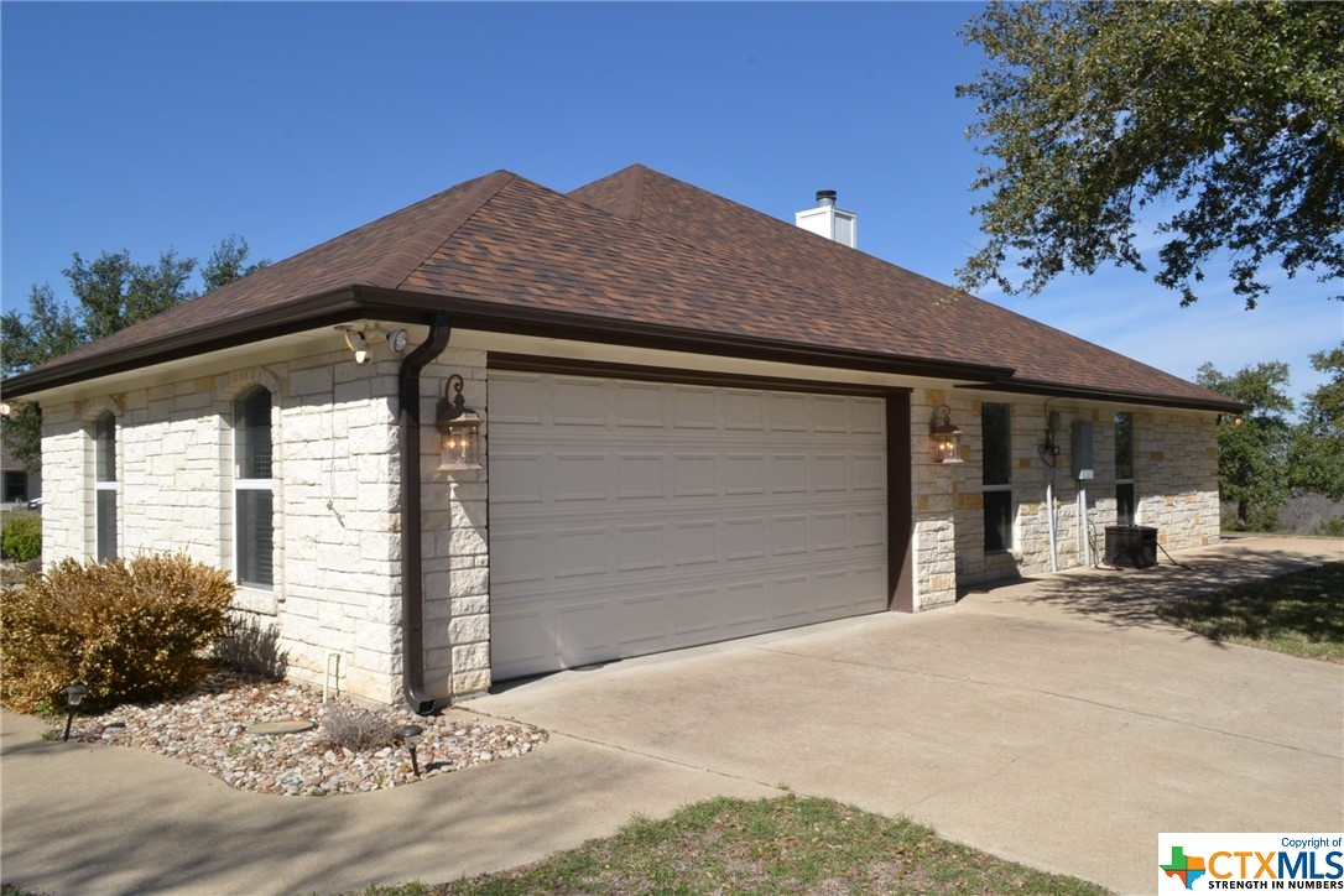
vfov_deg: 47.9
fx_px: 1008
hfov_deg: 67.4
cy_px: 448
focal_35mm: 27
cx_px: 672
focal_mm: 18
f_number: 18
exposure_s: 1/200
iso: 400
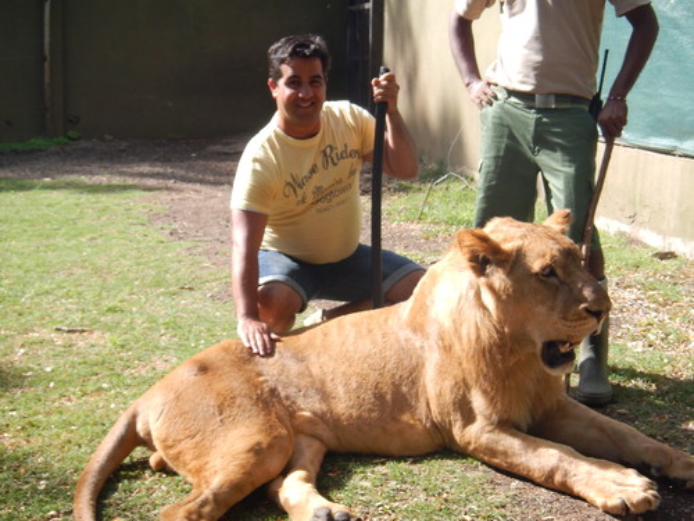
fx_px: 1203
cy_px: 260
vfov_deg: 24.4
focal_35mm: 60
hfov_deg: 32.2
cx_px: 347
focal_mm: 10.8
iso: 125
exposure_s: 1/320
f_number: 4.2
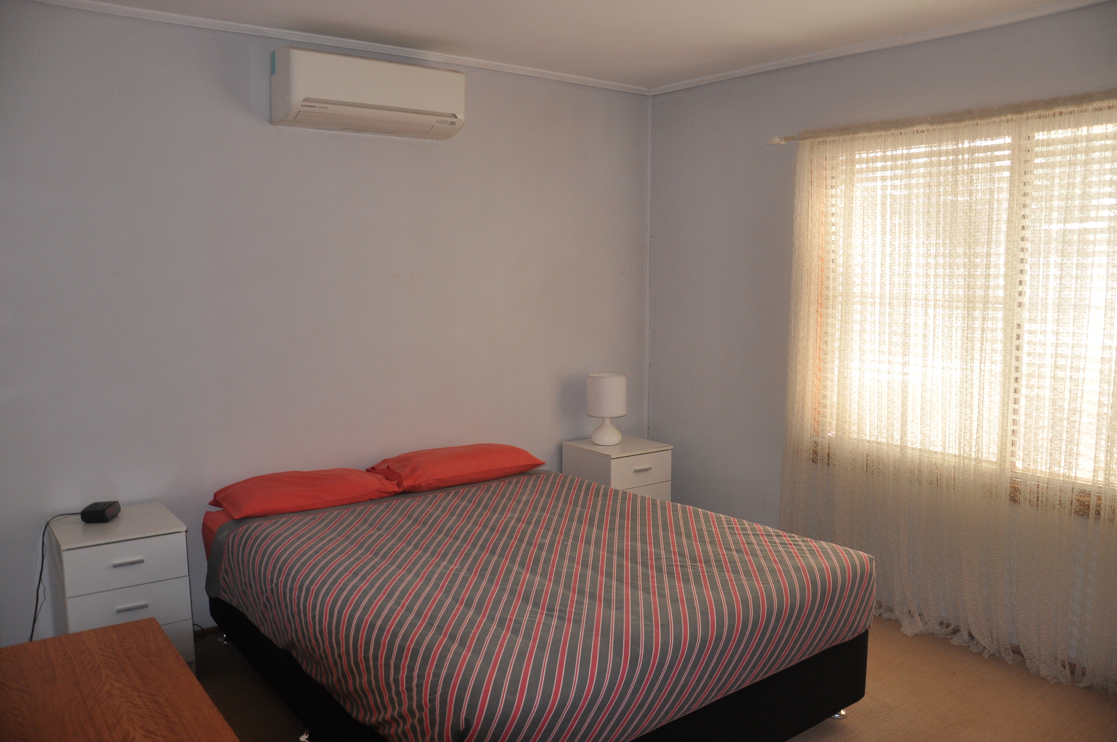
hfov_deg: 67.4
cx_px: 558
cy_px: 371
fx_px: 837
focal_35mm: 27
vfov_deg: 47.8
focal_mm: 18
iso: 450
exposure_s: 1/125
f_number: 3.5
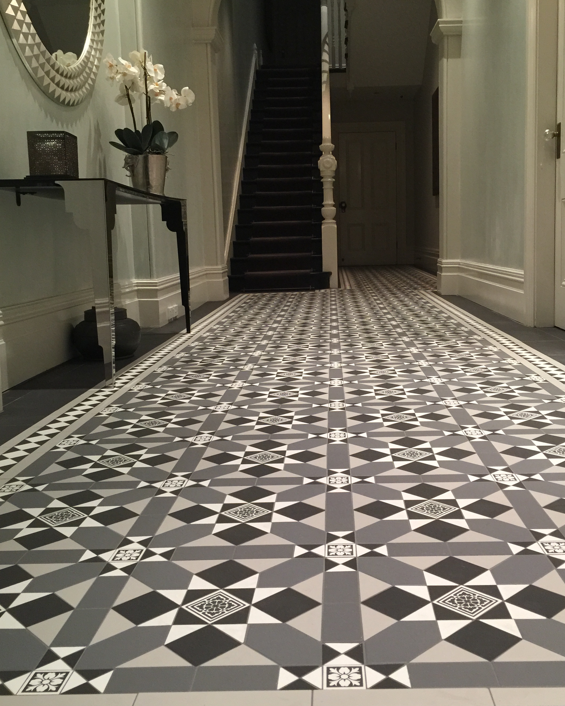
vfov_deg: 51.5
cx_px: 315
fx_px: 732
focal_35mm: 35
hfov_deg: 42.2
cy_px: 325
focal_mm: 4.15
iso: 100
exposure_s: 1/17
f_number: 2.2
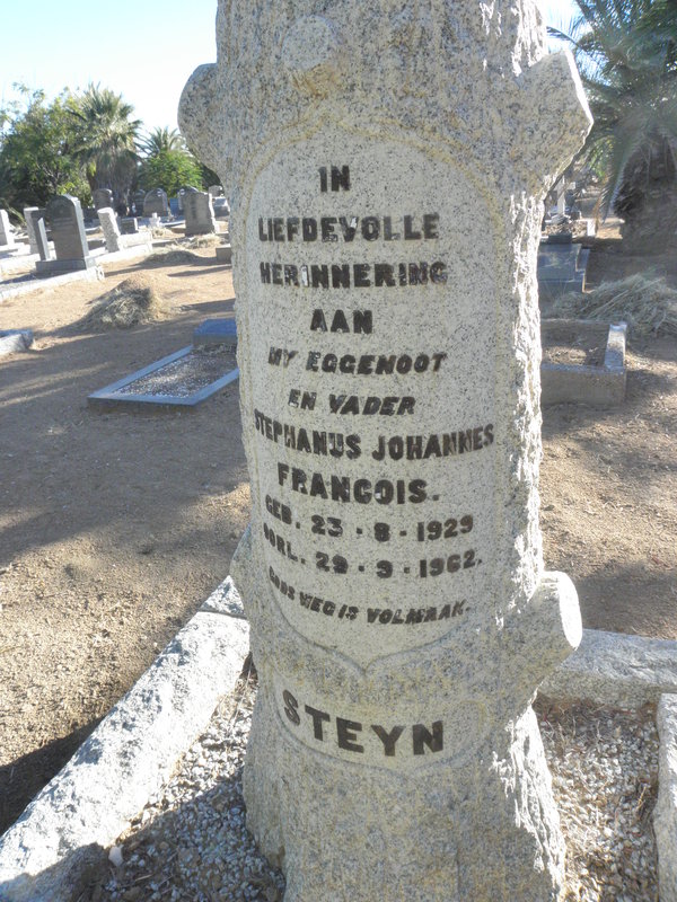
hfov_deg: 53.1
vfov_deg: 67.3
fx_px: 678
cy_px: 451
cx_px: 338
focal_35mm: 26
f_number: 5.6
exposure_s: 1/250
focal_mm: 4.6
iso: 200
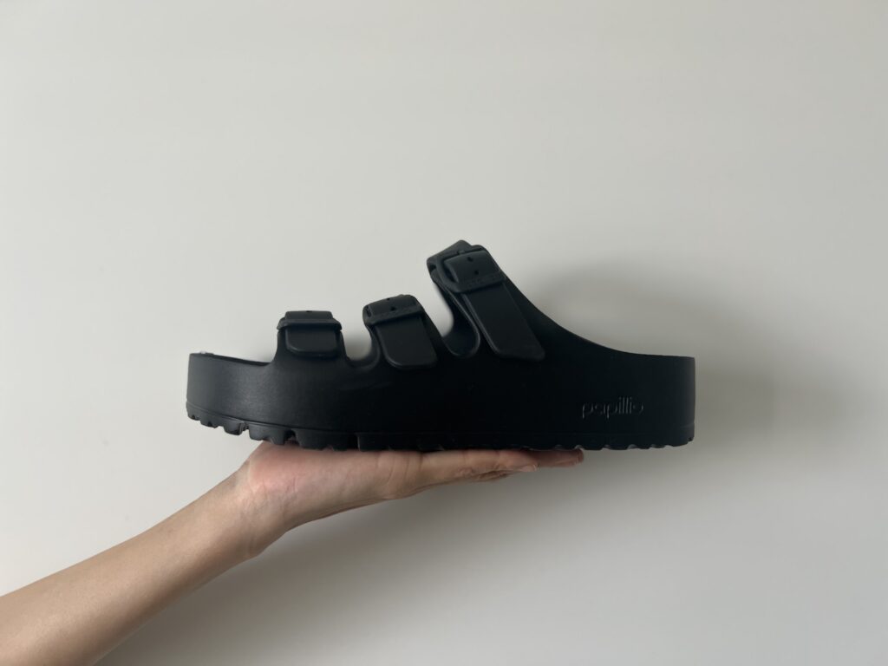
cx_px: 444
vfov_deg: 53.1
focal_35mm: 26
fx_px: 667
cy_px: 333
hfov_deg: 67.3
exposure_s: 1/104
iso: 125
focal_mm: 5.7
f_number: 1.5
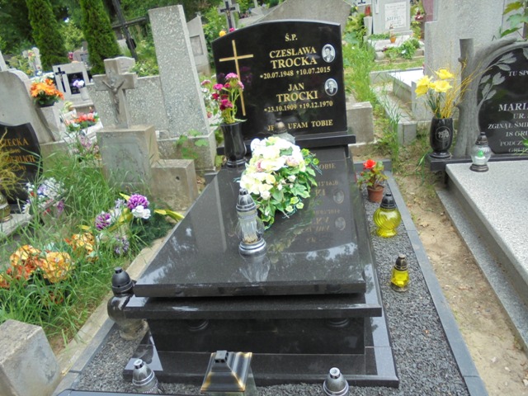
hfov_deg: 67.3
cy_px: 198
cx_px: 264
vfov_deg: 53.1
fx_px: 397
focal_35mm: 26
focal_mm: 4.6
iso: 100
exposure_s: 1/160
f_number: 3.5
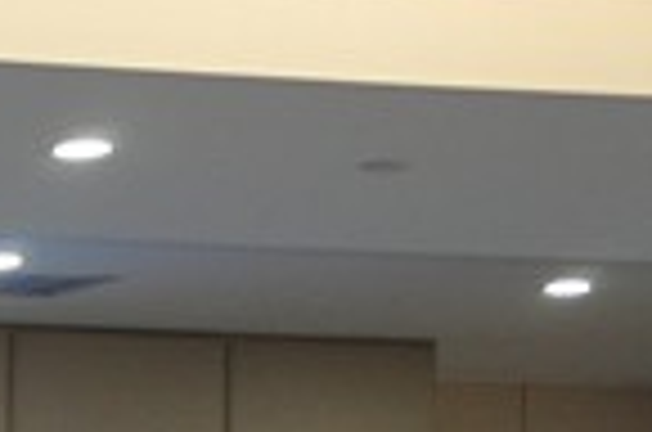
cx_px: -1120
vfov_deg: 5.0
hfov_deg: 7.1
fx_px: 4789
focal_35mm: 265
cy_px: 1096
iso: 800
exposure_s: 1/80
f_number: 4.2
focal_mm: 32
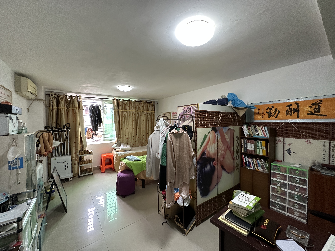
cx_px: 168
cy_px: 126
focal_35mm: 14
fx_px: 135
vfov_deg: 85.7
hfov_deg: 102.1
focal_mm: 2.22
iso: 250
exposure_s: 1/50
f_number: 2.2
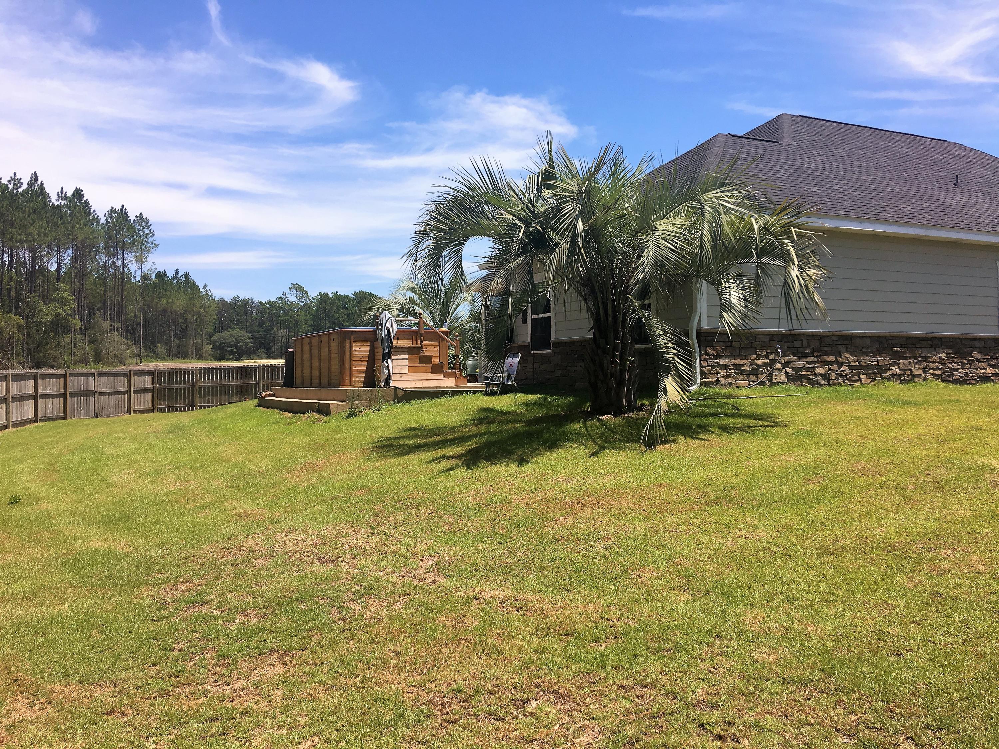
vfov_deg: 48.2
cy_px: 374
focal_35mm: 29
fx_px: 837
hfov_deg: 61.7
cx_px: 500
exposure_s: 1/1709
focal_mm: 4.15
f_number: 2.2
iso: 25
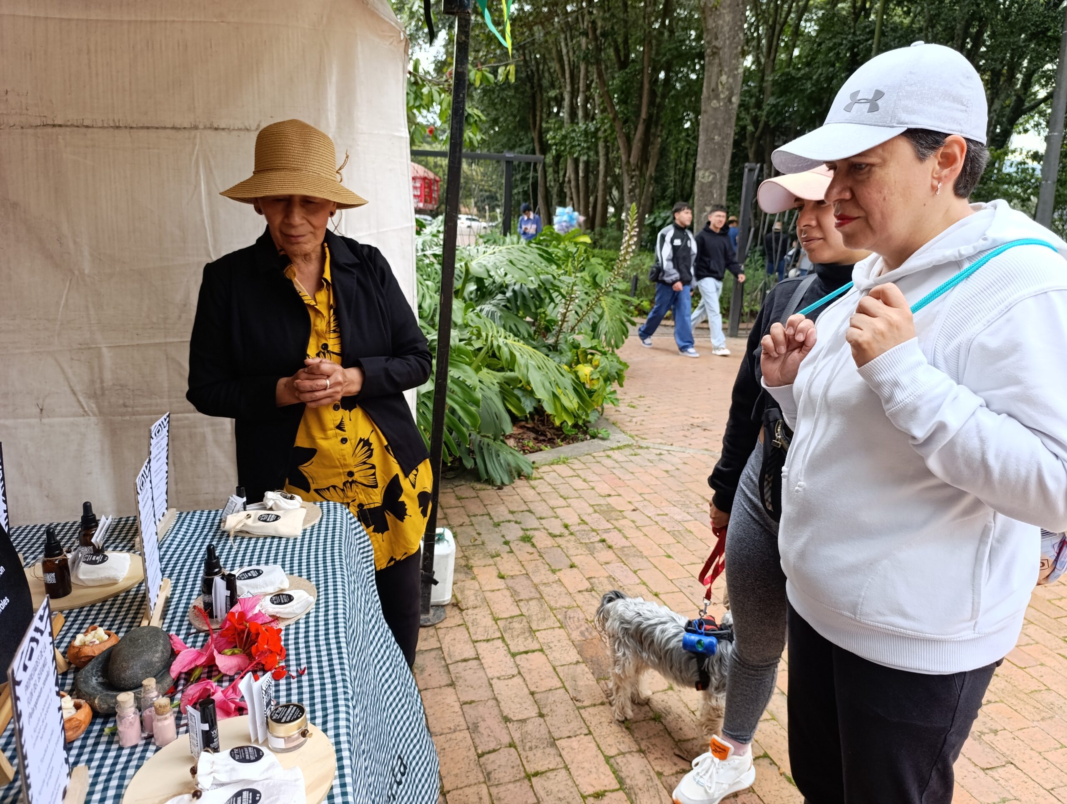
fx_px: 710
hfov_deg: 73.8
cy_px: 402
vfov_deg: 59.0
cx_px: 534
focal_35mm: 23
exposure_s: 1/120
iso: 64
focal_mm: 6.14
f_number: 1.6
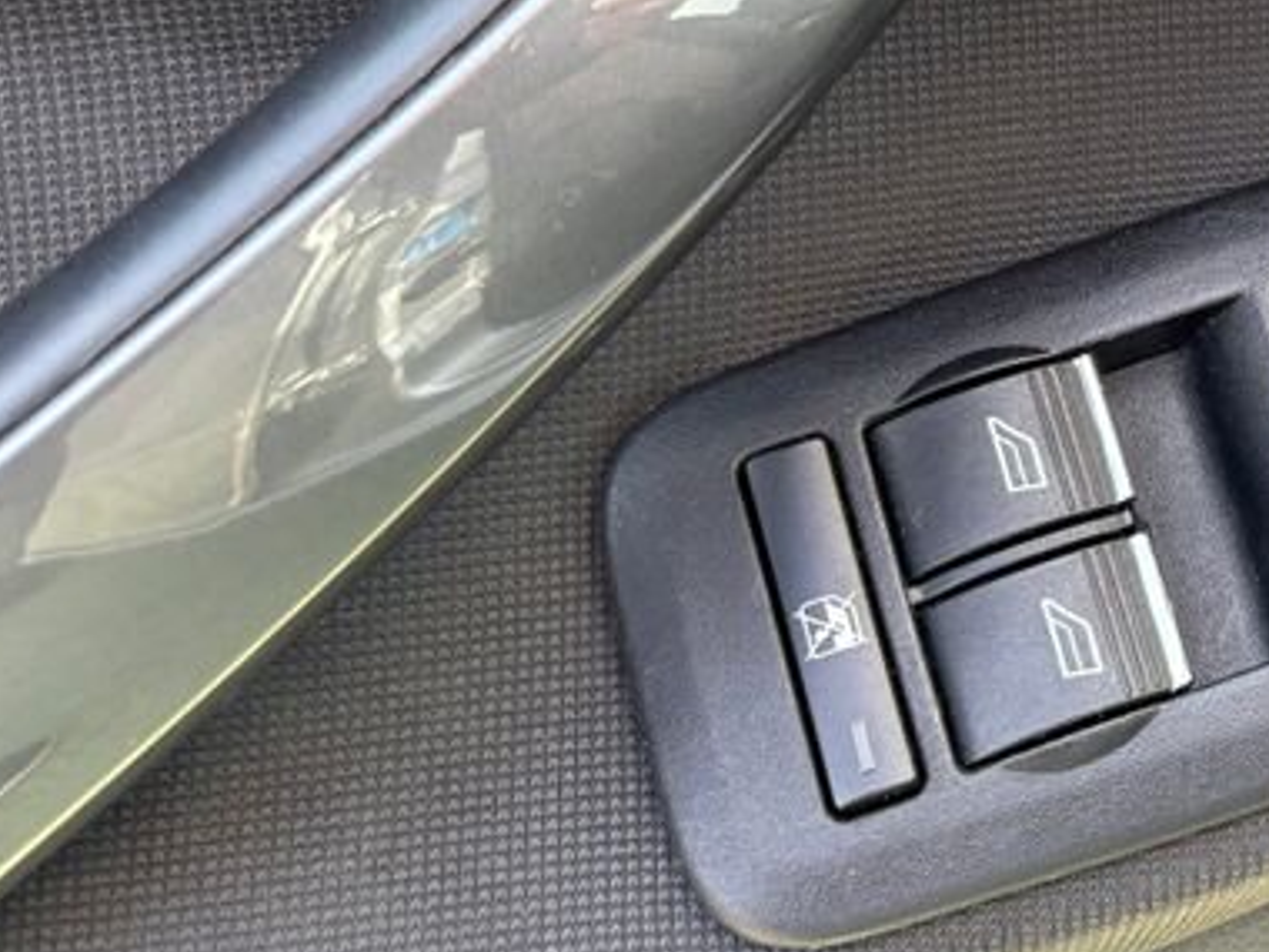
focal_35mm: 70
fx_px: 2566
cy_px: 73
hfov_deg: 24.7
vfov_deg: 20.5
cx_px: 1580
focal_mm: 5.96
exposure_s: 1/243
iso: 125
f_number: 1.6
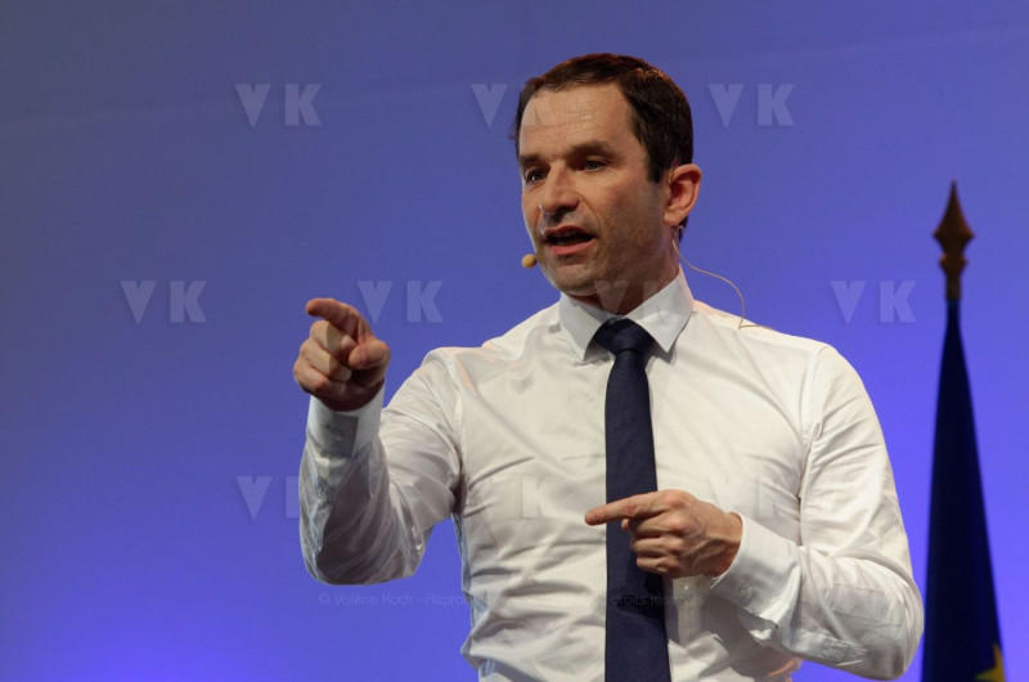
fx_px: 6632
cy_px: 341
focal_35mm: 232
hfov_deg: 8.9
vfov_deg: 5.9
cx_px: 514
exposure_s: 1/320
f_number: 5
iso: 1000
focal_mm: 155
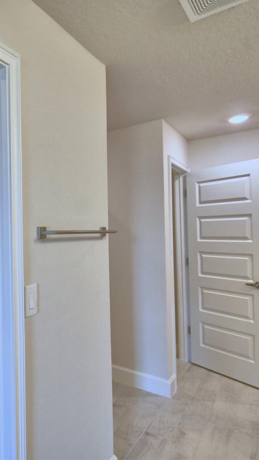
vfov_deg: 76.3
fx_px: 293
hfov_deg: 41.1
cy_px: 226
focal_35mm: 24
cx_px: -4
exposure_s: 1/60
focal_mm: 10
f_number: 4.5
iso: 400
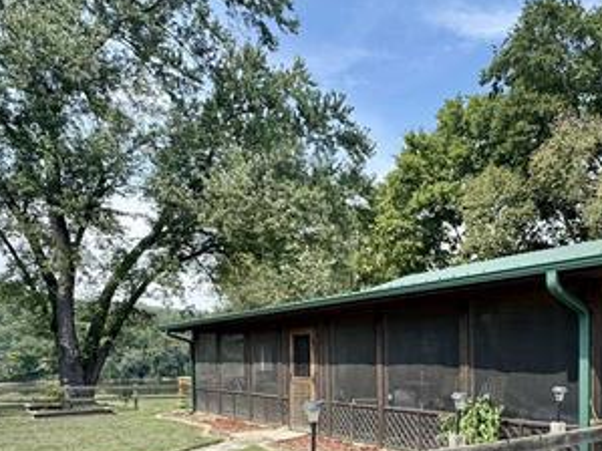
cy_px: 379
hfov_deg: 58.5
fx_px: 522
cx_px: 405
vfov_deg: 43.9
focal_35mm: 30
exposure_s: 1/600
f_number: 2.2
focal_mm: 2.22
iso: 50
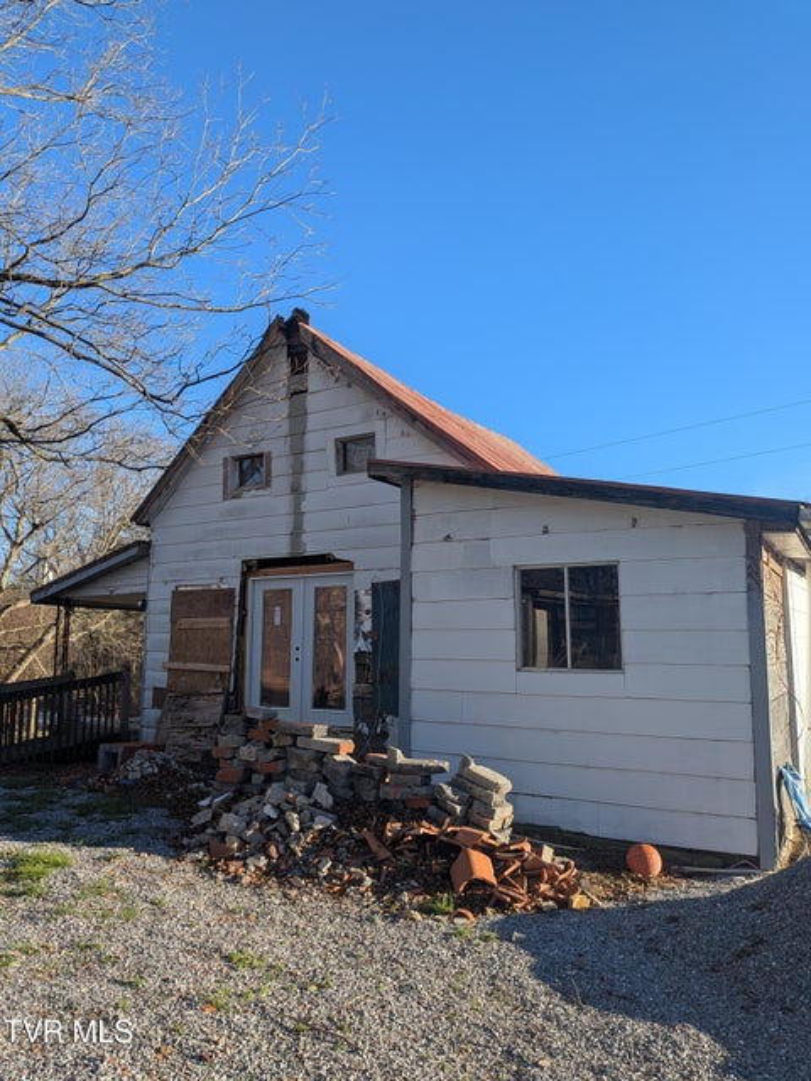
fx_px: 750
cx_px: 406
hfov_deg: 56.8
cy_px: 540
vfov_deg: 71.6
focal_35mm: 24
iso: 29
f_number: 1.7
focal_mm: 4.53
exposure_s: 1/728
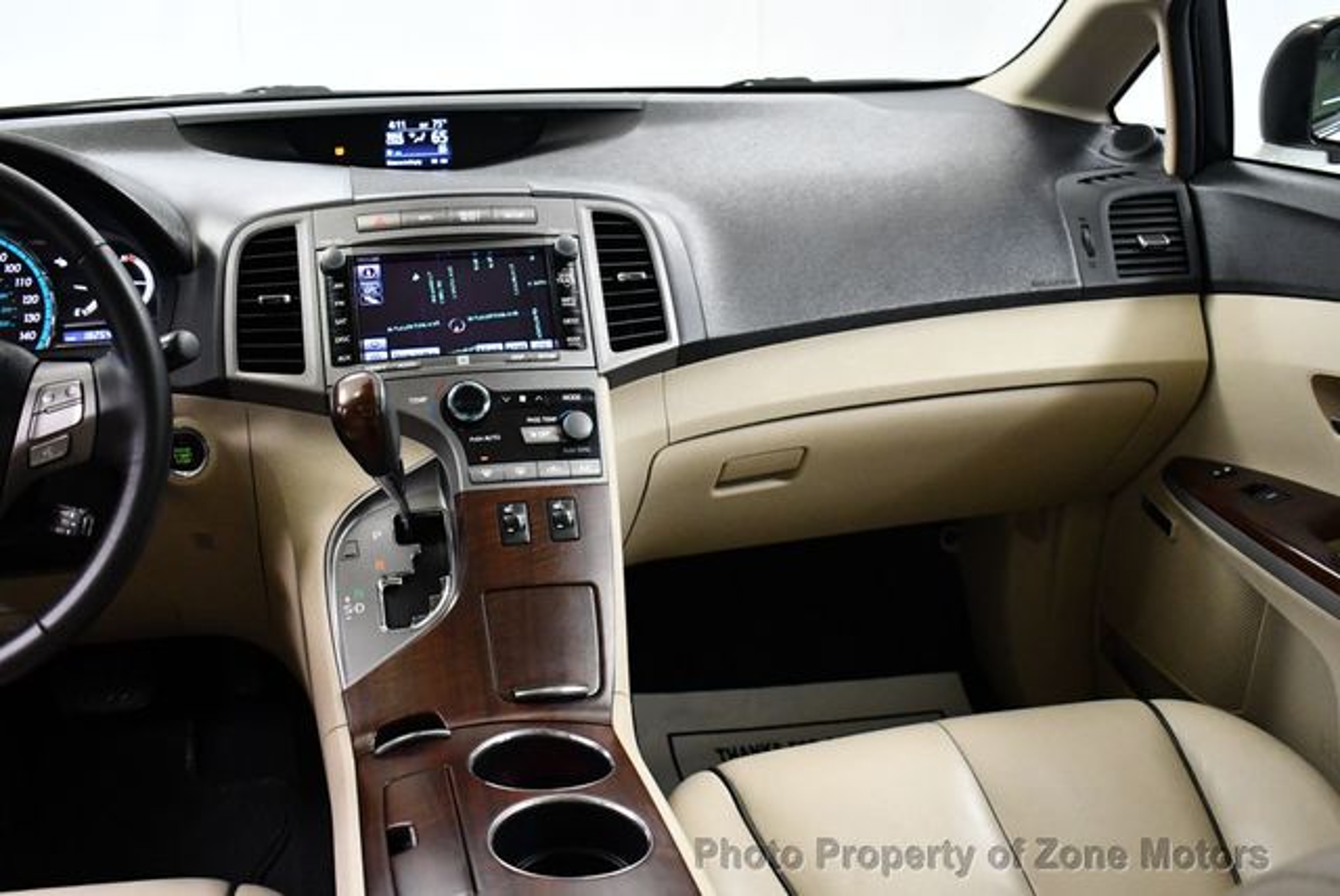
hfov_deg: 53.1
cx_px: 670
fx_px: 1341
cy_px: 448
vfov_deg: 36.9
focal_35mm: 36
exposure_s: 1/125
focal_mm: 18
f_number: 3.5
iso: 3200
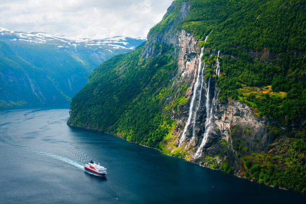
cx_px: 153
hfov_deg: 43.6
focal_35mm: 45
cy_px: 102
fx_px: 383
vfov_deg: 29.9
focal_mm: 45
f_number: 8
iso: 200
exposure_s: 1/125
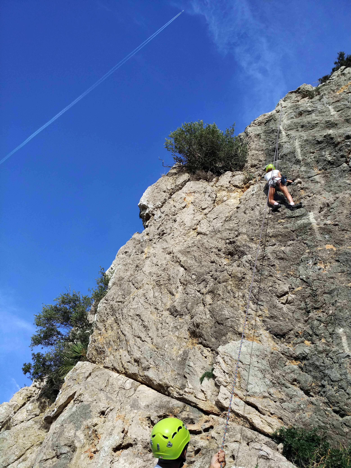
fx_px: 406
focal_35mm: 30
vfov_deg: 60.0
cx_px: 176
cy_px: 234
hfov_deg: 46.8
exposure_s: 1/1170
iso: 100
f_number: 2
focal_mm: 4.12
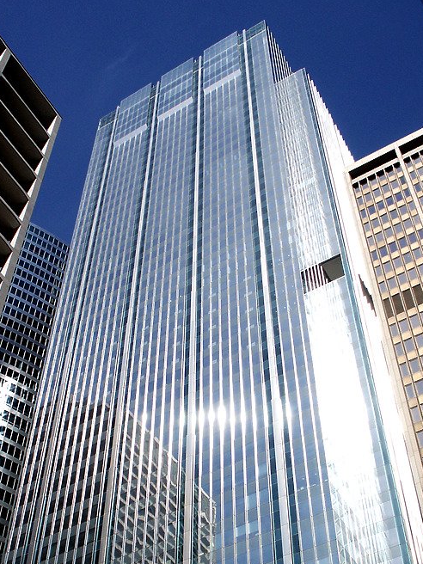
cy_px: 385
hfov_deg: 30.3
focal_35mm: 48
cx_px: 213
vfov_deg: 39.1
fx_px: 782
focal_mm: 7.25
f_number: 6.7
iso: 64
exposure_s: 1/250
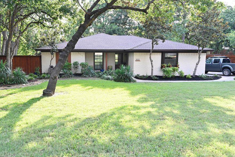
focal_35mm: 28
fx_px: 183
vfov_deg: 46.3
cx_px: 102
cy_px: 72
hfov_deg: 65.2
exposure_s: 1/500
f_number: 5
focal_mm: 24
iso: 2500
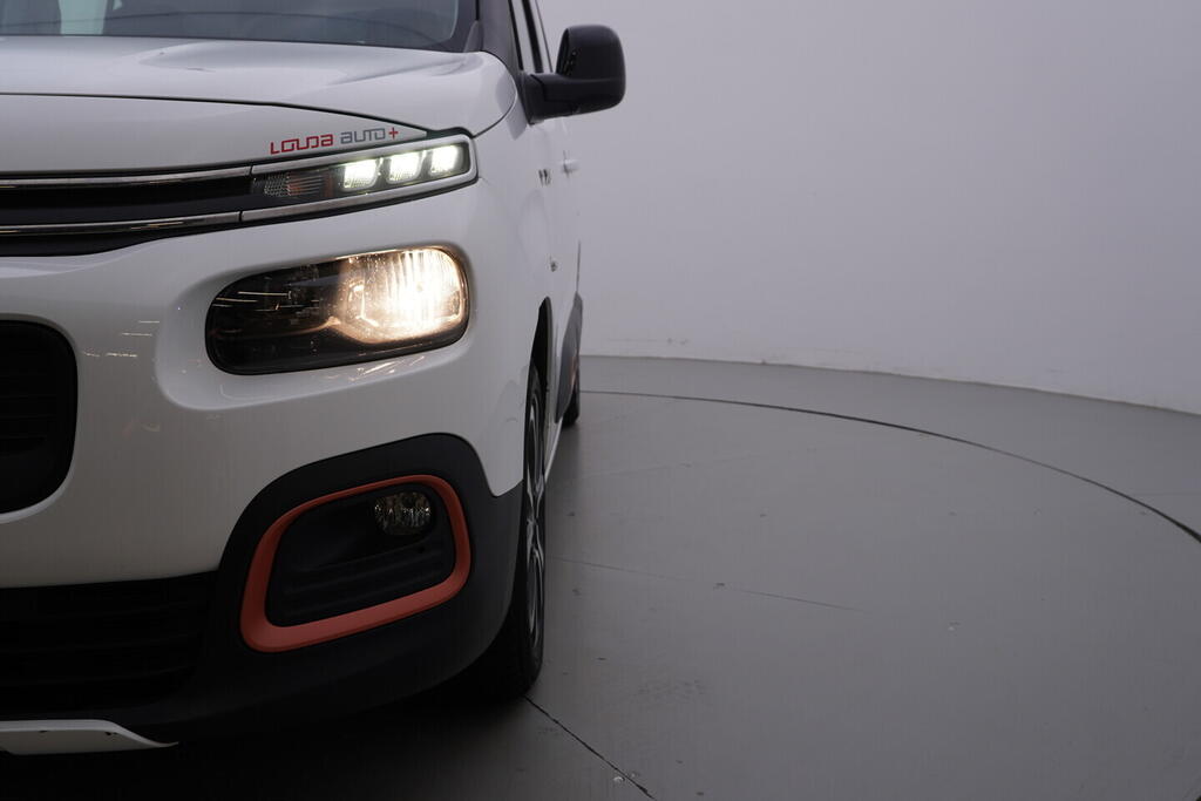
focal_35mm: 36
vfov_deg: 36.9
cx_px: 600
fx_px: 1201
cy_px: 400
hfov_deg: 53.1
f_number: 5
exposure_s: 1/125
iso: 125
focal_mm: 24
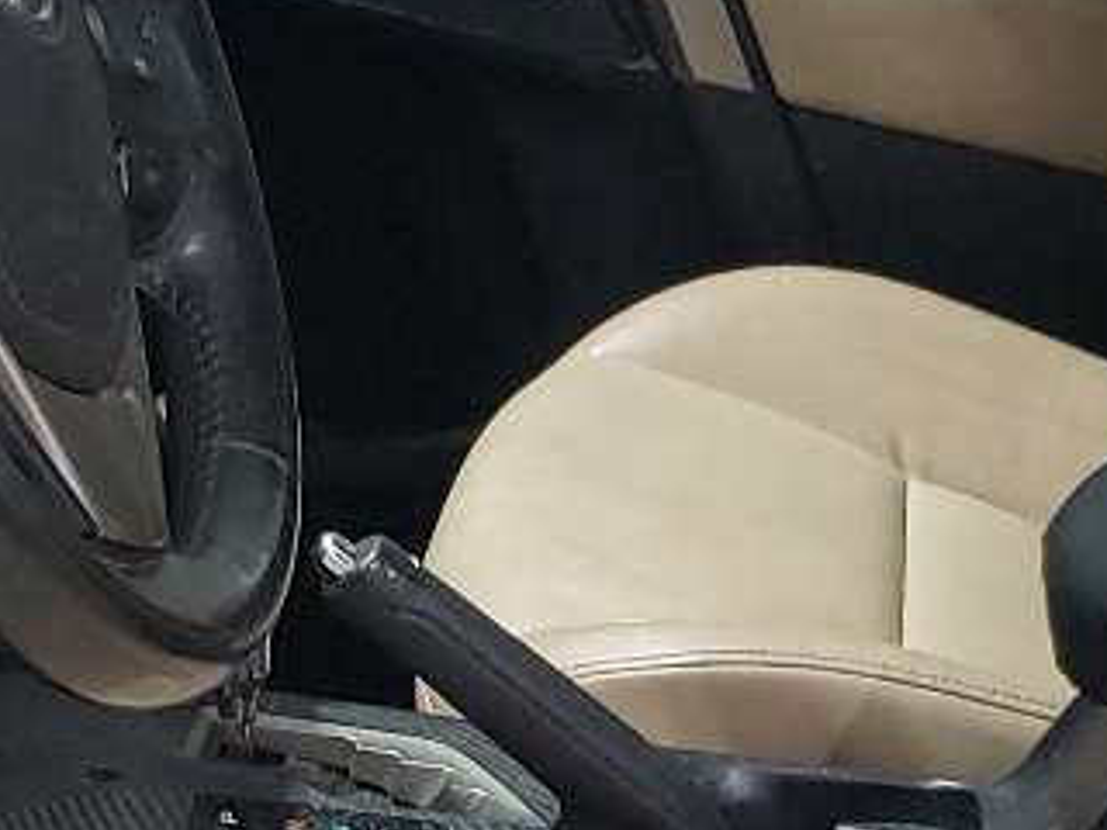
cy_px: 868
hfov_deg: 15.2
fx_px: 4157
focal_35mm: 130
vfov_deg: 11.3
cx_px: 661
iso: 137
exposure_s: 1/60.2
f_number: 1.5
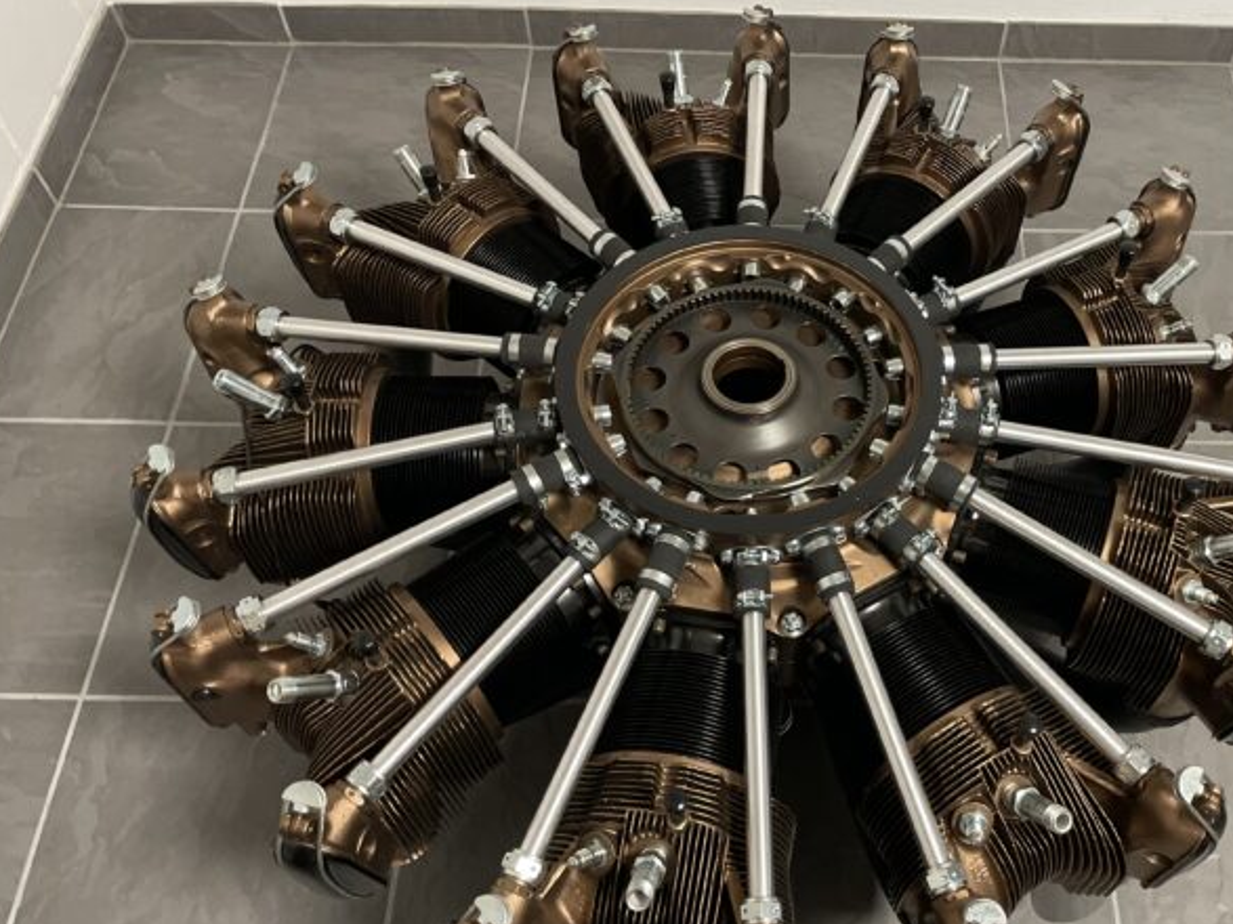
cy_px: 531
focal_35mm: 34
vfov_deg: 41.7
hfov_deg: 53.3
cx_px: 783
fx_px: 1211
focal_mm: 4.2
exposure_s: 1/37
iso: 640
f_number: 1.6
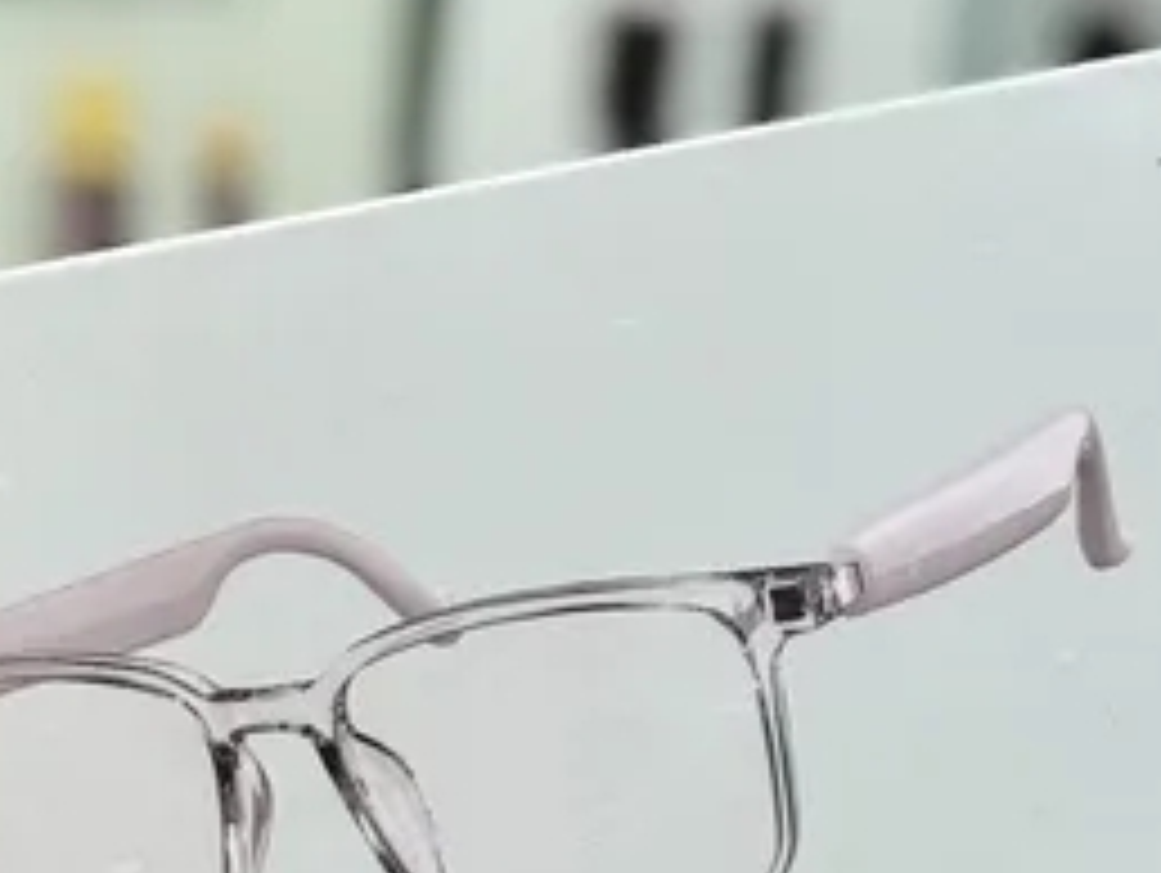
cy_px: 850
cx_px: 508
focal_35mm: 119
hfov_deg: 16.5
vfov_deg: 12.3
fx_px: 3995
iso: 64
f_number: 1.78
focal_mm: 6.76
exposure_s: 1/100
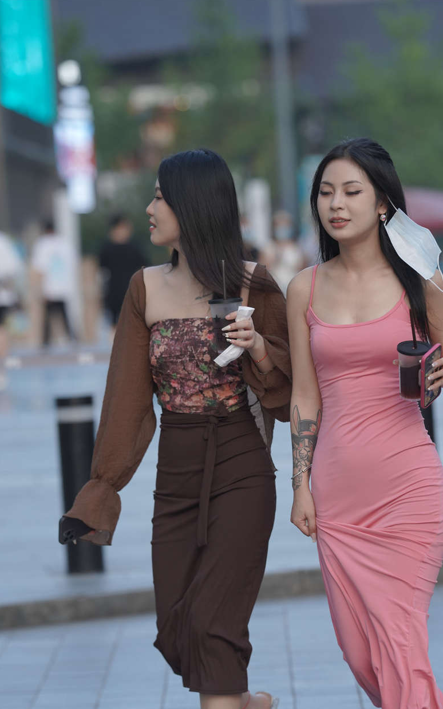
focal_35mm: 200
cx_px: 319
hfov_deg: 6.6
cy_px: 513
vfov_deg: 10.5
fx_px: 3863
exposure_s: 1/400
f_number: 2.8
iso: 640
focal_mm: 135
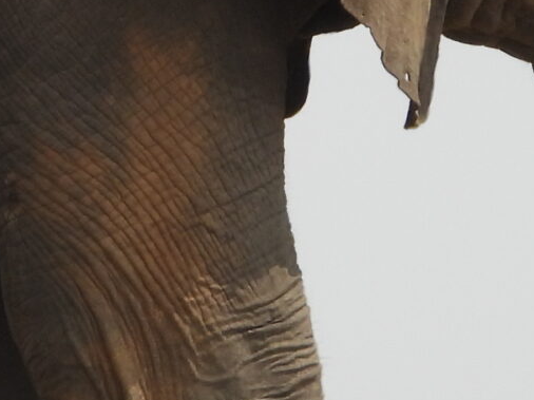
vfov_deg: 0.8
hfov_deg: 1.1
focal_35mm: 1873
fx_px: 28880
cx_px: -145
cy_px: 44
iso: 100
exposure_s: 1/640
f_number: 5
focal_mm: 66.5
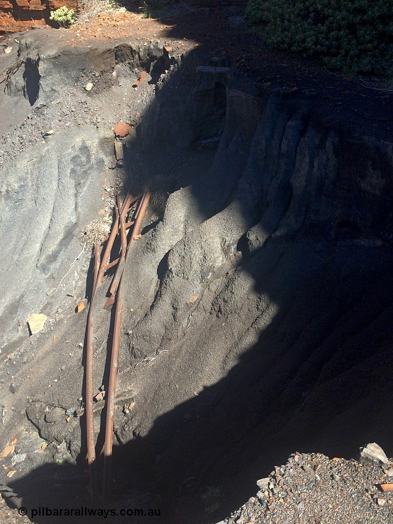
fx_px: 530
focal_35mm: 35
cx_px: 229
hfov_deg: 40.5
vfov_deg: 52.5
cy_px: 228
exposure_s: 1/1109
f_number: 2.2
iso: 32
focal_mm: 4.15
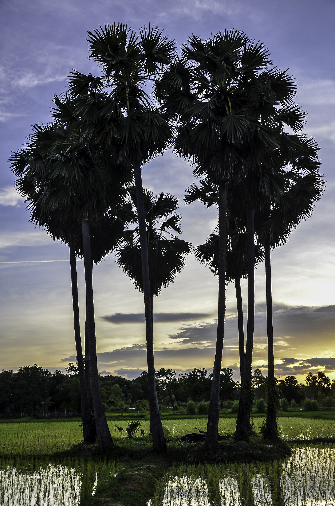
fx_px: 526
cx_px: 168
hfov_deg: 35.3
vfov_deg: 51.4
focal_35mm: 38
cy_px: 253
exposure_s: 1/200
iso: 160
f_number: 7.1
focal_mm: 25
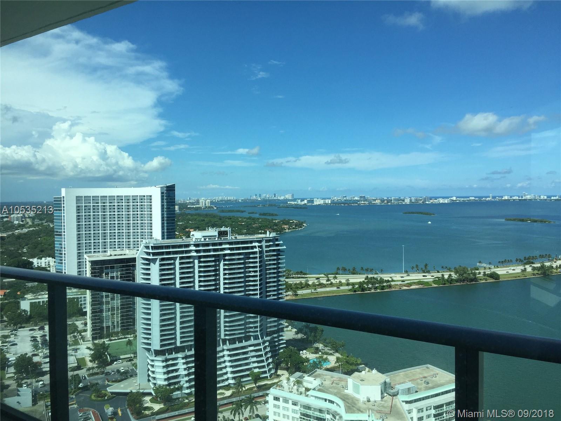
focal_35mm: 29
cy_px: 210
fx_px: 470
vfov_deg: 48.2
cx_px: 280
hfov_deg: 61.7
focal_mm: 4.15
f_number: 2.2
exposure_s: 1/2083
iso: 32
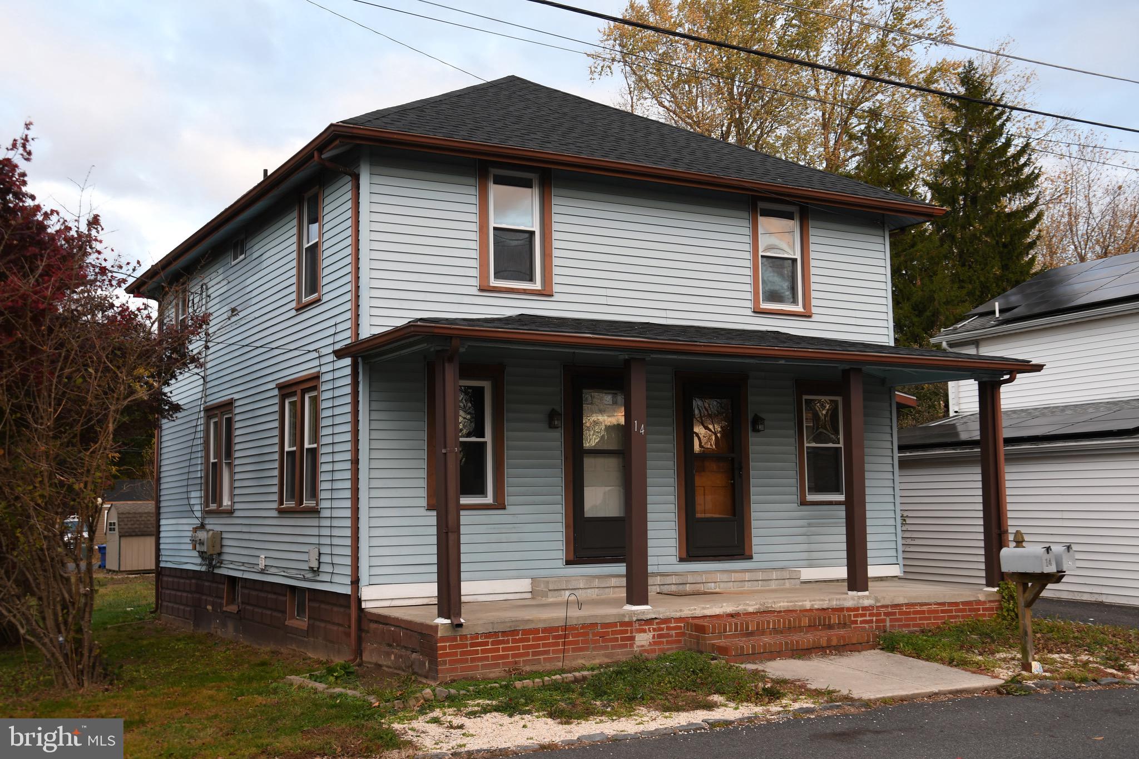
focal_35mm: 39
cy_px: 380
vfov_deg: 34.2
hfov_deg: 49.6
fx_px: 1234
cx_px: 570
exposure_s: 1/20
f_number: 8
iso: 100
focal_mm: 26
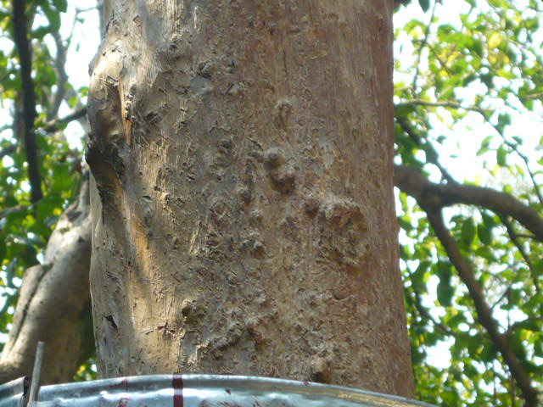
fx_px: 2510
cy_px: 204
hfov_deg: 12.3
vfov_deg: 9.3
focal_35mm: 160
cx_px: 272
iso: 200
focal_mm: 16.5
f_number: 5.1
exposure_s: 1/125
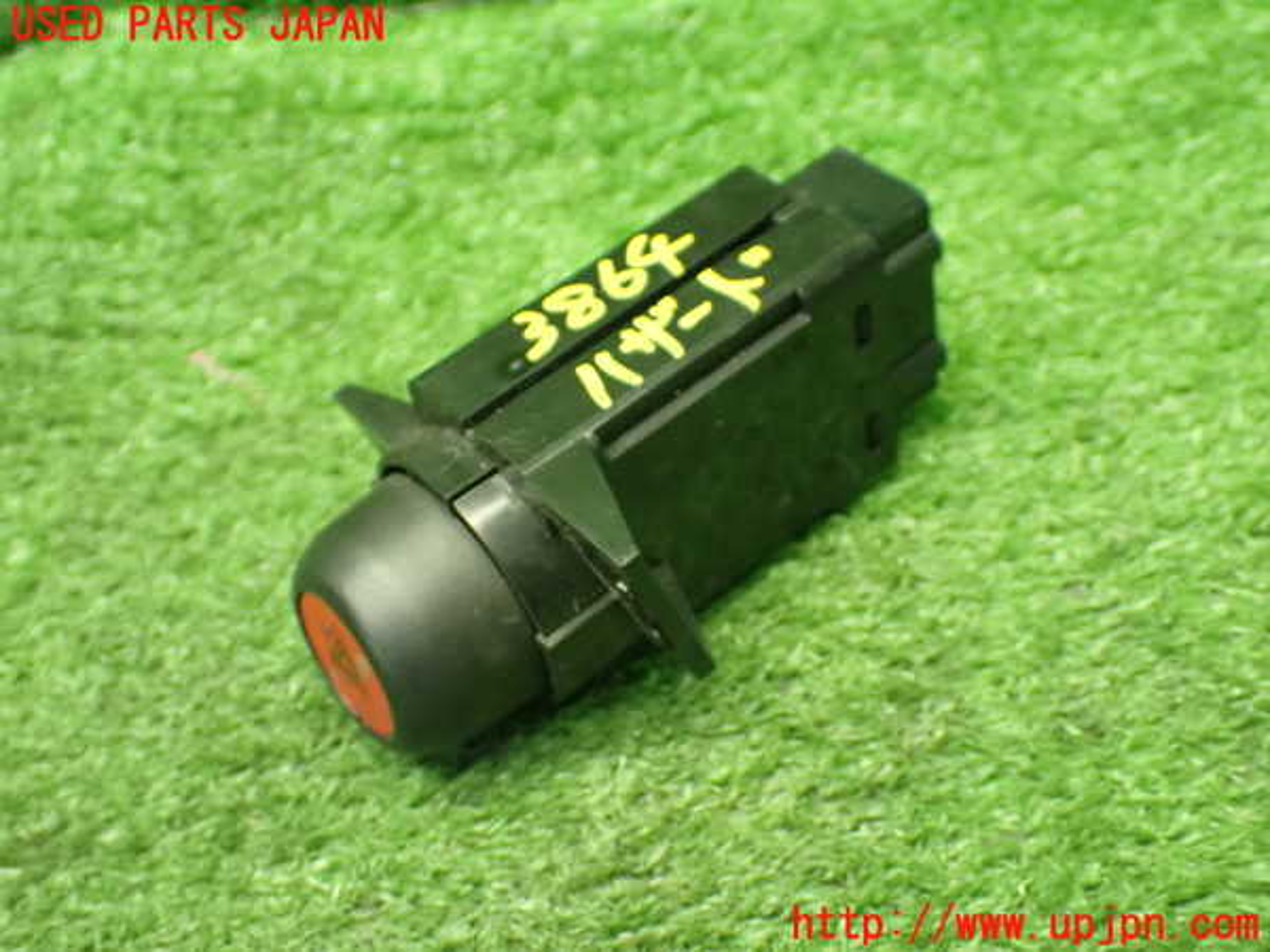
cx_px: 635
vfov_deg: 30.9
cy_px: 476
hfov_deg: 40.4
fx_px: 1724
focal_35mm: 47
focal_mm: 8.4
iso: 1250
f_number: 3.1
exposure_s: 1/50
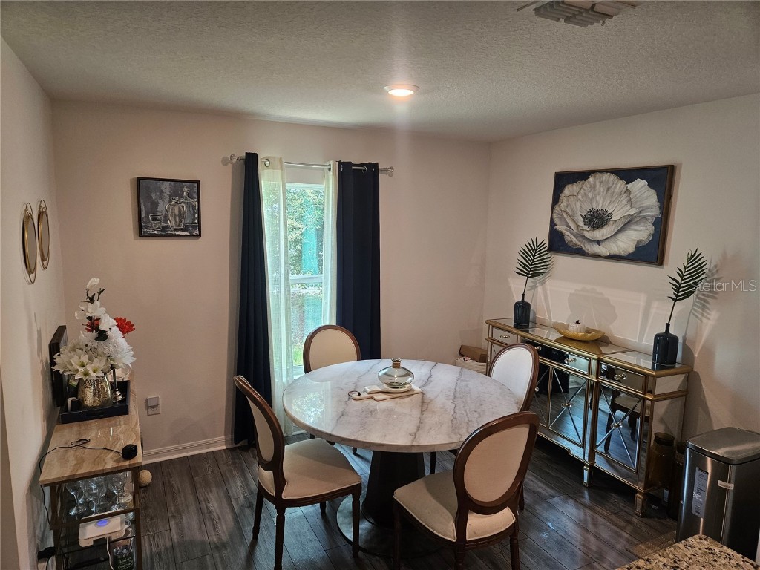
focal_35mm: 23
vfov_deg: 58.9
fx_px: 505
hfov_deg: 73.9
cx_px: 380
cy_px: 285
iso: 200
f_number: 1.8
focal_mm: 5.4
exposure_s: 1/120
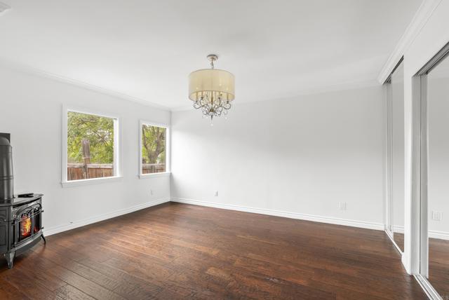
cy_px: 150
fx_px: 200
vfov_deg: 73.9
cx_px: 224
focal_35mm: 16
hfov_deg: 96.7
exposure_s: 1/10
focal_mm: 16
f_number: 8
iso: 500
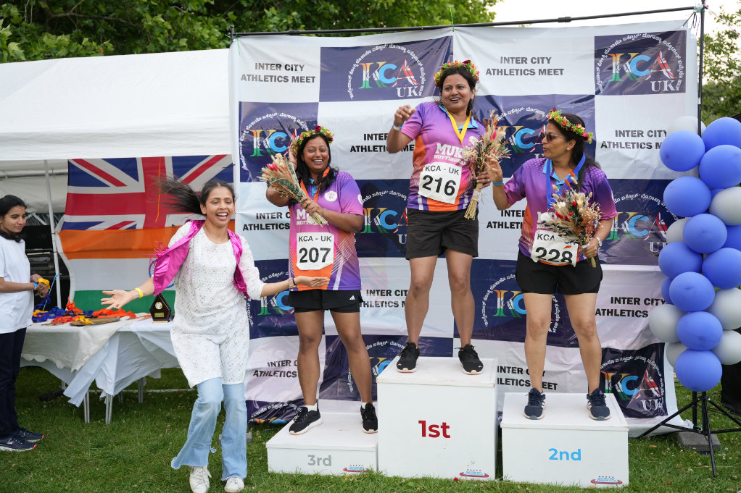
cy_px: 246
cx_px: 370
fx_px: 691
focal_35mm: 34
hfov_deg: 56.4
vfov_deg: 39.3
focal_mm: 33.6
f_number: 2.8
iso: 250
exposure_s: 1/400
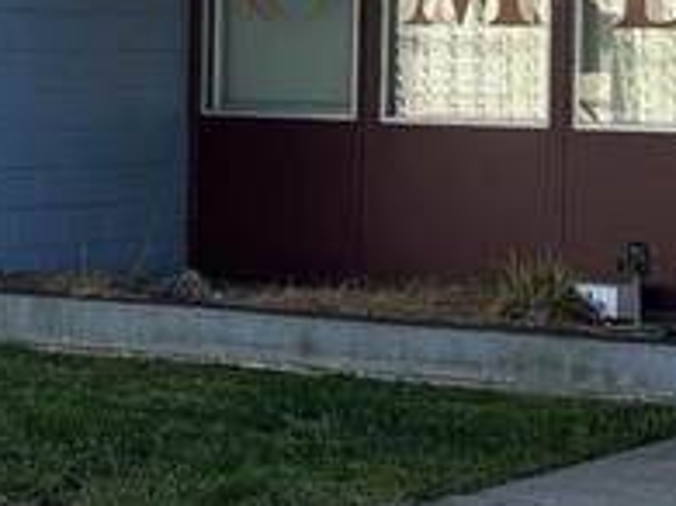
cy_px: 76
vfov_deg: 8.6
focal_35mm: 171
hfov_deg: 11.6
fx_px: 3337
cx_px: 312
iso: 50
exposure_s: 1/782
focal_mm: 5.96
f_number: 1.6
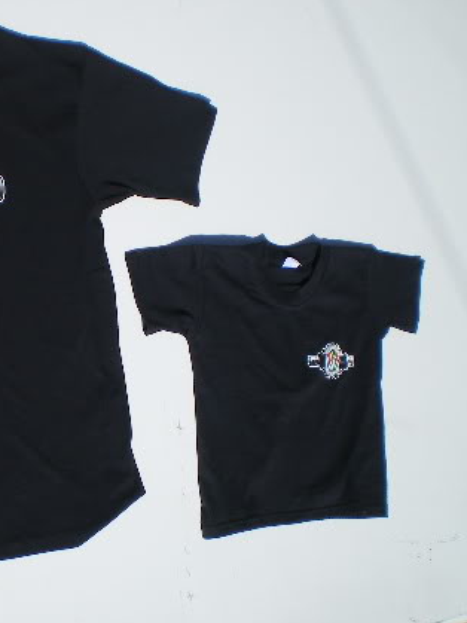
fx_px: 1044
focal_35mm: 58
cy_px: 317
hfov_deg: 24.2
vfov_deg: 33.2
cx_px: 15
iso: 64
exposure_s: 1/640
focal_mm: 6.3
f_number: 4.6
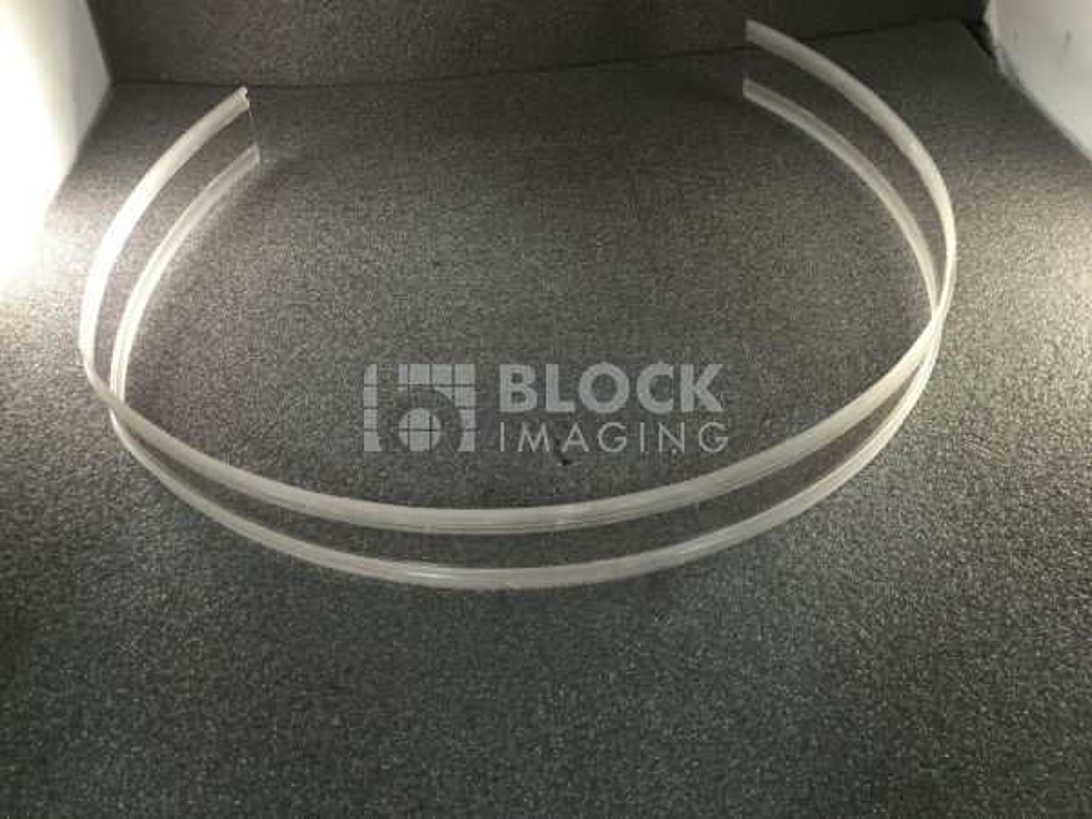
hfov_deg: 61.7
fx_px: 915
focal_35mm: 29
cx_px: 546
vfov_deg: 48.2
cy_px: 410
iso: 40
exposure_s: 1/15
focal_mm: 4.15
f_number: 2.2
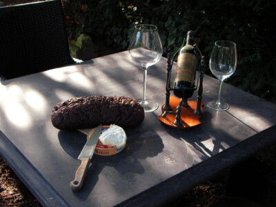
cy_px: 104
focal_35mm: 49
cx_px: 138
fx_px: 391
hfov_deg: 38.9
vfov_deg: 29.7
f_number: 3.5
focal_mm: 8.1
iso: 79
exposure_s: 1/62.5
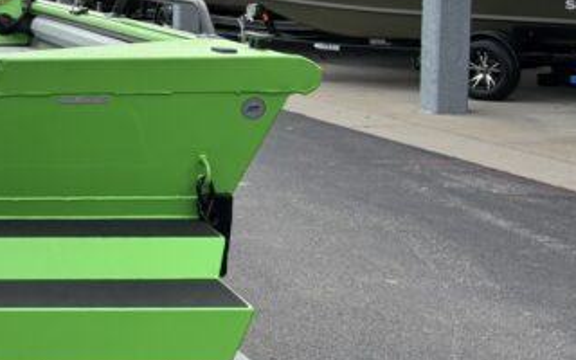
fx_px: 1444
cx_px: -231
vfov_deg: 14.1
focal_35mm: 92
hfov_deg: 20.1
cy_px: 29
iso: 50
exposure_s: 1/1642
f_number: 1.6
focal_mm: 5.96
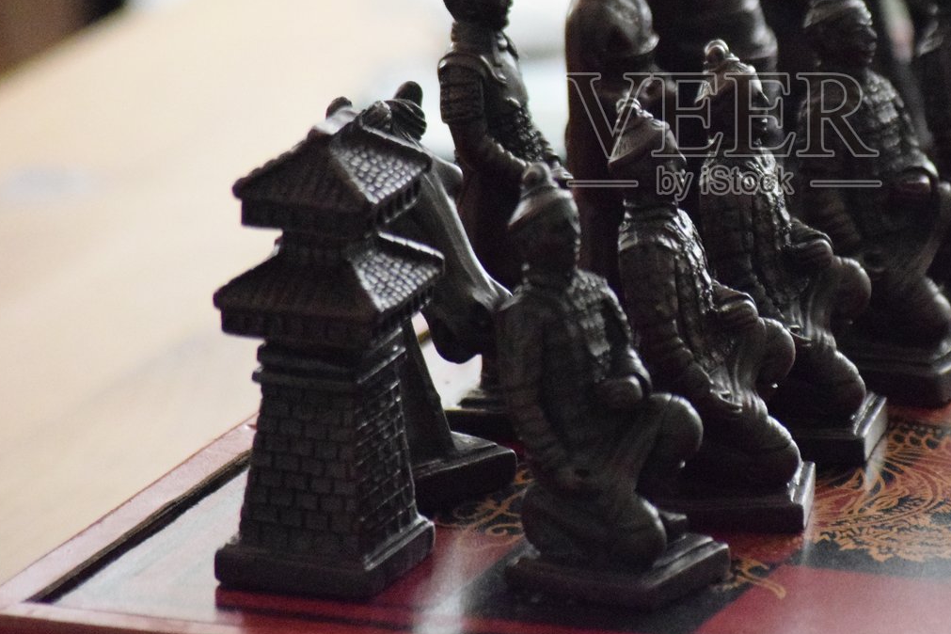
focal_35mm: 475
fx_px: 12547
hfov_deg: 4.3
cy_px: 138
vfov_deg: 2.9
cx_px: 723
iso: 12800
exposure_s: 1/250
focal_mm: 200
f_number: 5.6
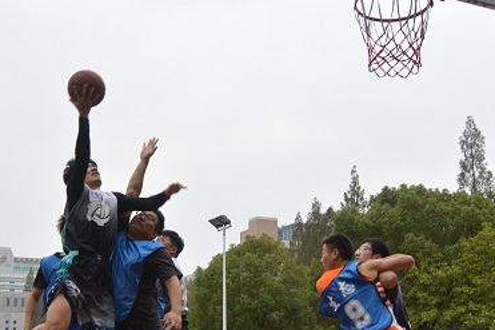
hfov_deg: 36.1
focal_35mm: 55
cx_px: 193
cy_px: 243
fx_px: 756
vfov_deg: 24.4
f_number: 4.5
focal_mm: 12.8
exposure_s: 1/250
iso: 200
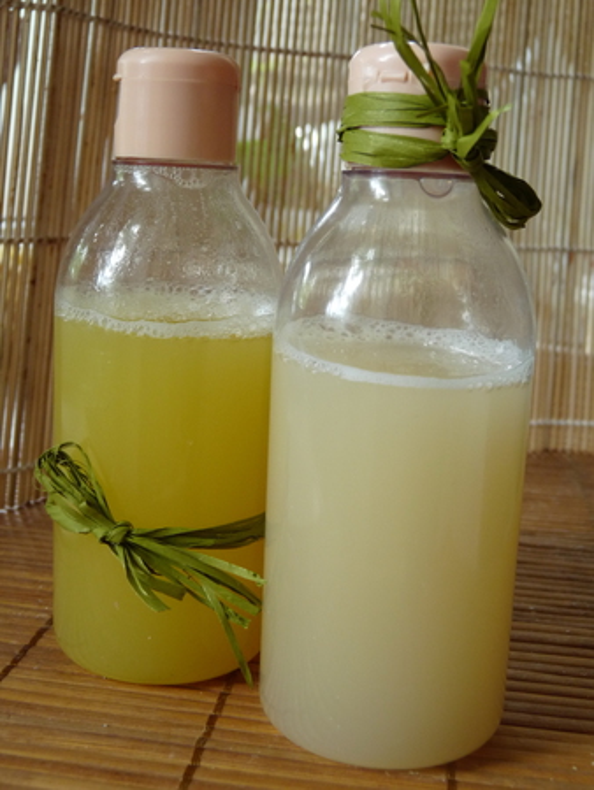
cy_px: 395
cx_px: 297
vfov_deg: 39.6
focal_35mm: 48
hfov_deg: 30.3
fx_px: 1097
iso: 200
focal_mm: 8.5
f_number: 3.2
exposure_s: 1/30
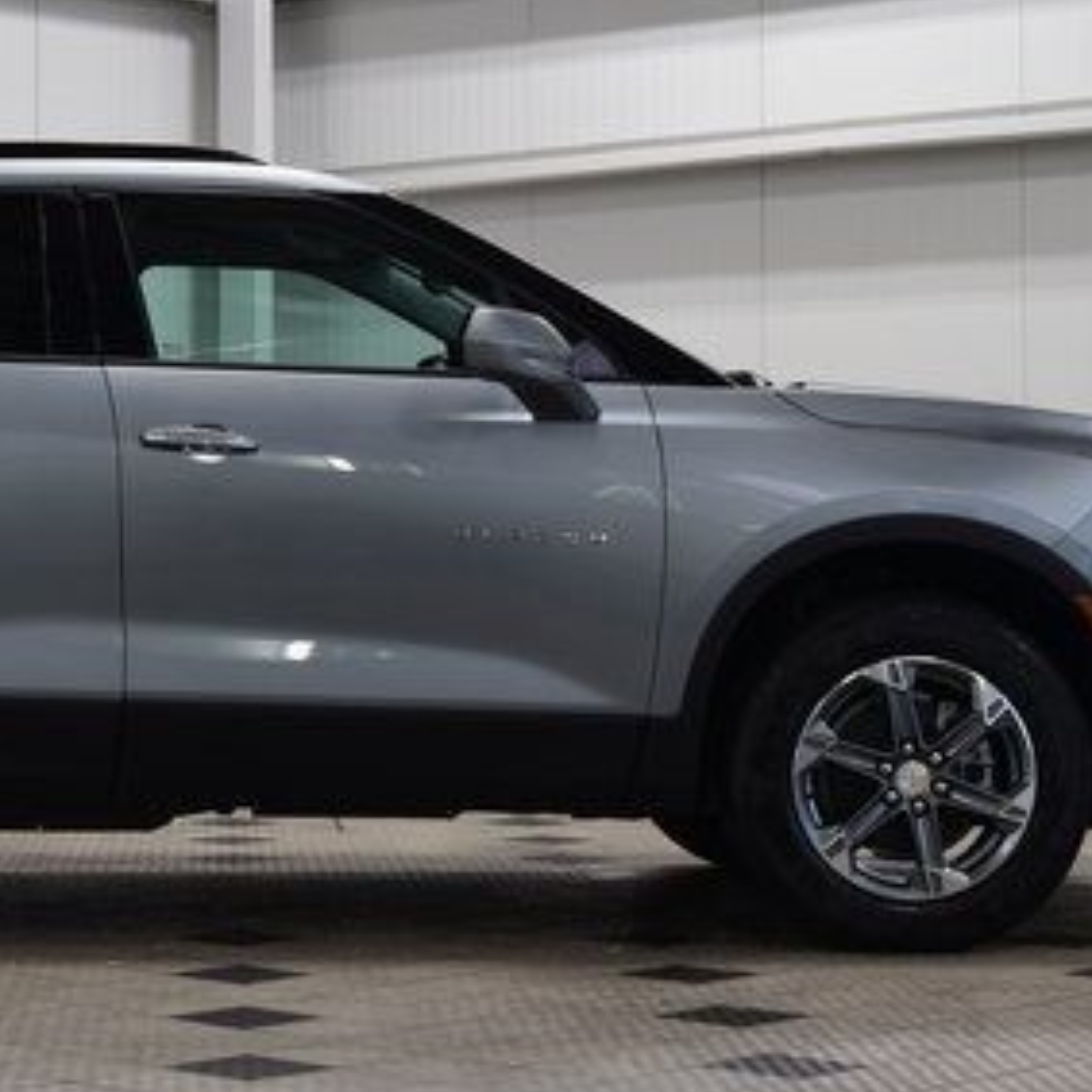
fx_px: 3498
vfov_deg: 17.7
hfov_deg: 17.6
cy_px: 507
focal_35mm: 98
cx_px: 232
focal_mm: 34
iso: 400
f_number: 7.1
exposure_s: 1/25
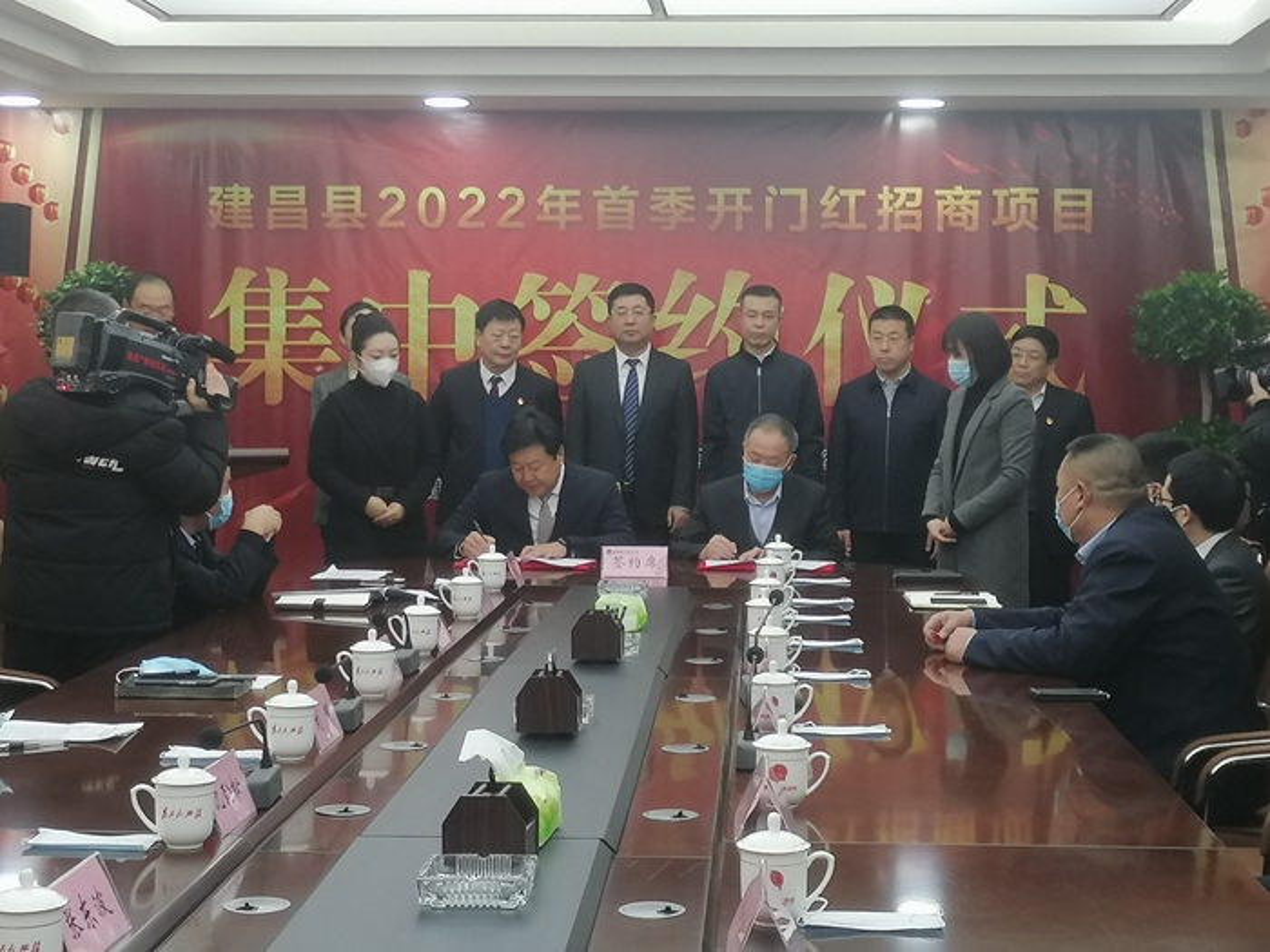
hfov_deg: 29.0
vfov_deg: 21.9
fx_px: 2458
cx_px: 635
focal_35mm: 67
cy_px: 476
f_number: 1.8
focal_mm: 5.3
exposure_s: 1/33.3
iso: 100
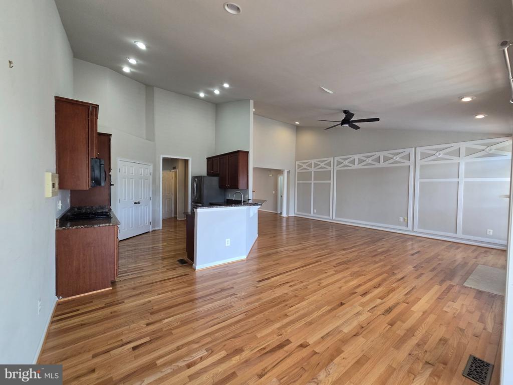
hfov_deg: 106.2
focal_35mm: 13
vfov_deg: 89.9
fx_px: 193
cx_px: 256
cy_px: 192
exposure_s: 1/60
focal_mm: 2.2
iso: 100
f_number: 2.2
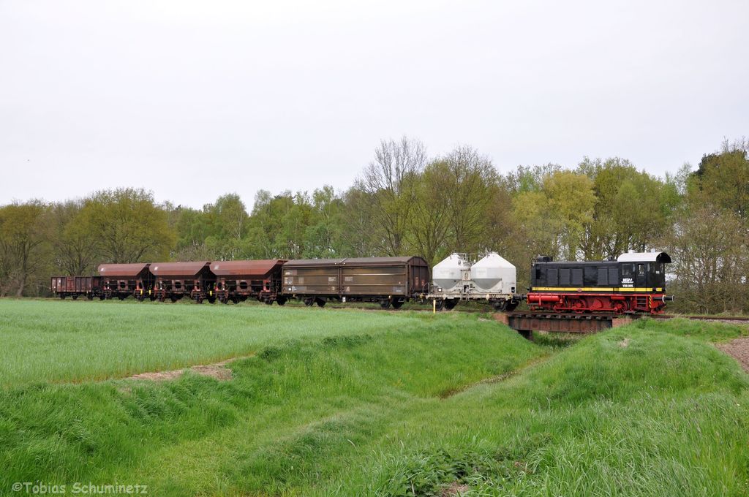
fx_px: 748
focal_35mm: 36
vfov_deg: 36.8
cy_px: 248
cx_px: 374
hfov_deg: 53.2
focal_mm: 24
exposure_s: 1/500
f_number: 7.1
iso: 400
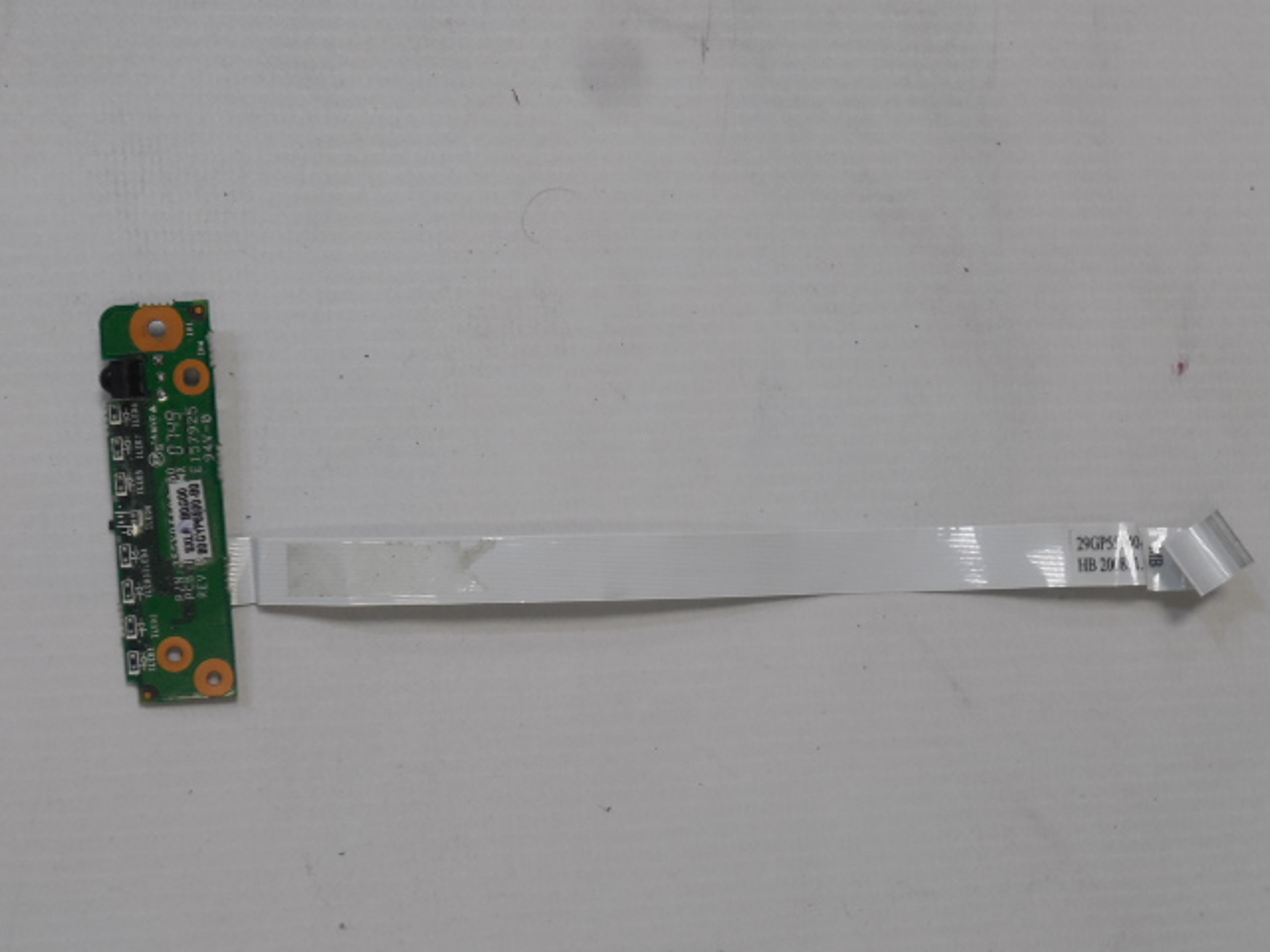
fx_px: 2311
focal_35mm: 63
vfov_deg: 23.3
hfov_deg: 30.7
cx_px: 635
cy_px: 476
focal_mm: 11.3
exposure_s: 1/30
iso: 360
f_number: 5.6
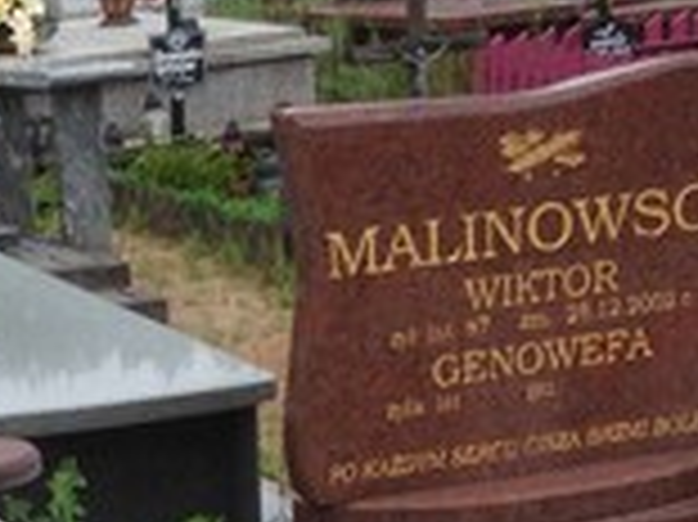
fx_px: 2740
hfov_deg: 14.1
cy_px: 765
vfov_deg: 10.5
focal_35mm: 136
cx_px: -140
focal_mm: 4.12
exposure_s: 1/1004
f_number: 2.4
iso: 50
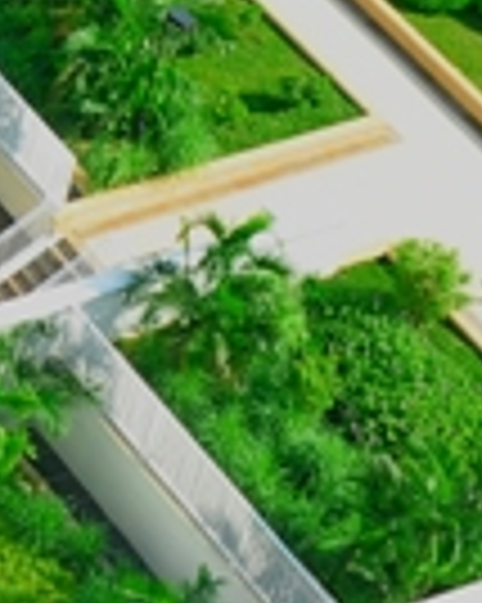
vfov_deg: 9.6
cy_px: -266
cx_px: -712
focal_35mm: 196
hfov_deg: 7.3
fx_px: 3499
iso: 400
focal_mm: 35
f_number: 16
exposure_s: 1/60
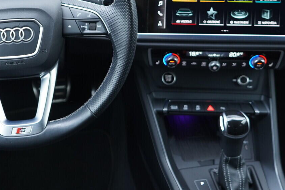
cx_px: 87
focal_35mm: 61
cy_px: 44
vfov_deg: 22.0
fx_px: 483
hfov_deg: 32.5
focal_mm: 24
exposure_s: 1/40
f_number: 2.8
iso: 400
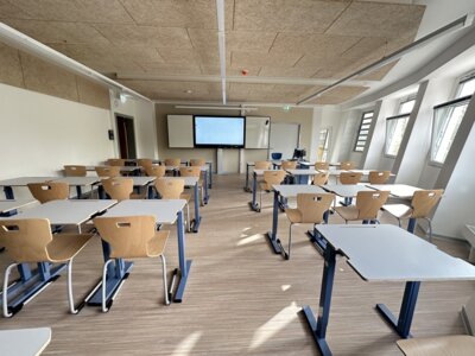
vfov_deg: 85.7
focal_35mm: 14
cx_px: 238
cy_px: 178
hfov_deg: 102.1
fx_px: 192
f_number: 2.2
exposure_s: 1/120
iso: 200
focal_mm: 2.22
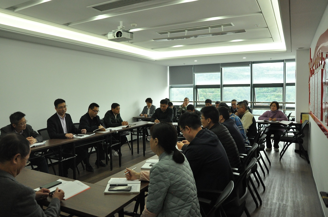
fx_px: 246
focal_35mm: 27
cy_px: 108
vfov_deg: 47.8
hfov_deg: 67.5
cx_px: 164
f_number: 5.6
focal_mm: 18
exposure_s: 1/125
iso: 1600
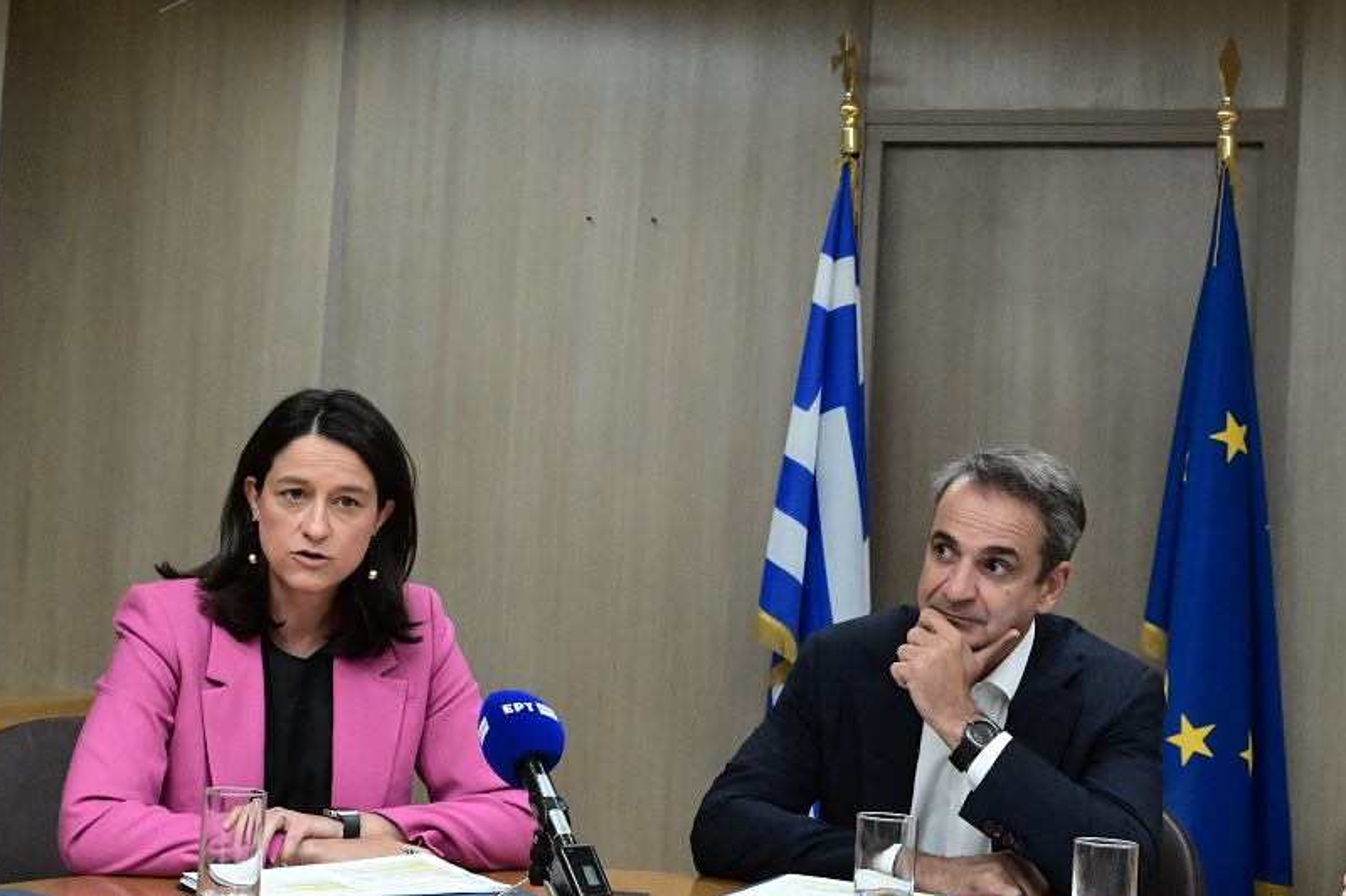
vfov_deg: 20.3
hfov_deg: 30.0
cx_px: 570
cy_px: 382
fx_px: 2504
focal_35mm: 67
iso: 6400
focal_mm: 33.5
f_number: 5.6
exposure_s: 1/500
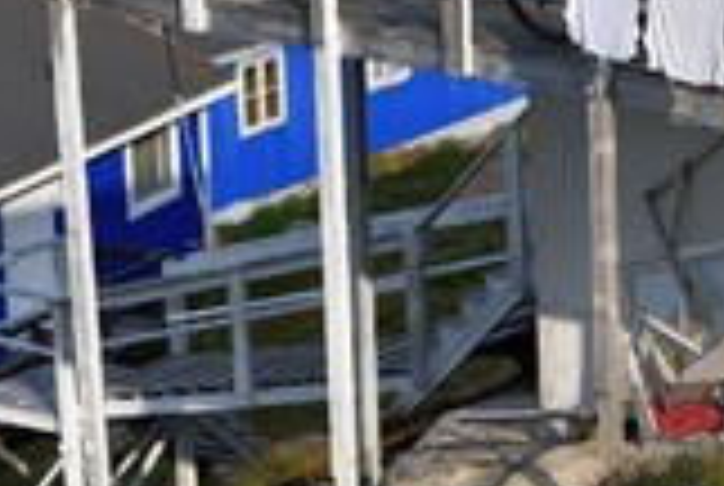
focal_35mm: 224
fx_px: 4513
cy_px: 171
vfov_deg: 6.2
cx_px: 854
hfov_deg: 9.1
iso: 200
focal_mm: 86
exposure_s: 1/320
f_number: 9
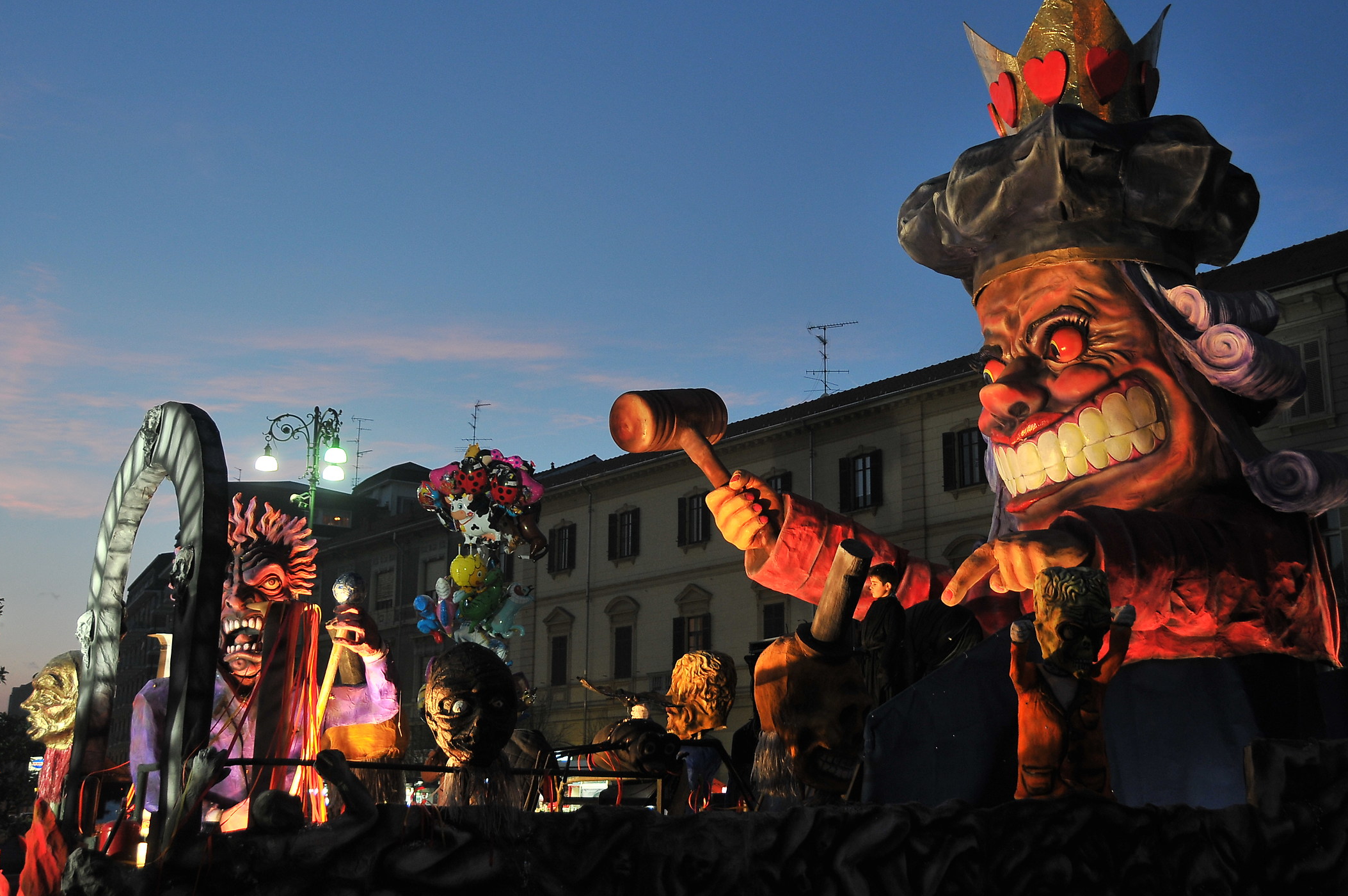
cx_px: 763
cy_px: 392
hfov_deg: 47.3
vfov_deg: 32.5
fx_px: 1534
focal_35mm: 41
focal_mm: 24
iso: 320
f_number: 3.8
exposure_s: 1/30
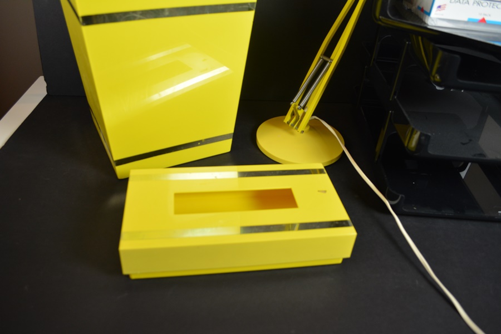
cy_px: 167
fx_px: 376
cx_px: 250
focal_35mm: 27
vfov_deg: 47.9
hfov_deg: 67.4
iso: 560
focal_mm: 18
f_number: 4
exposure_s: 1/60
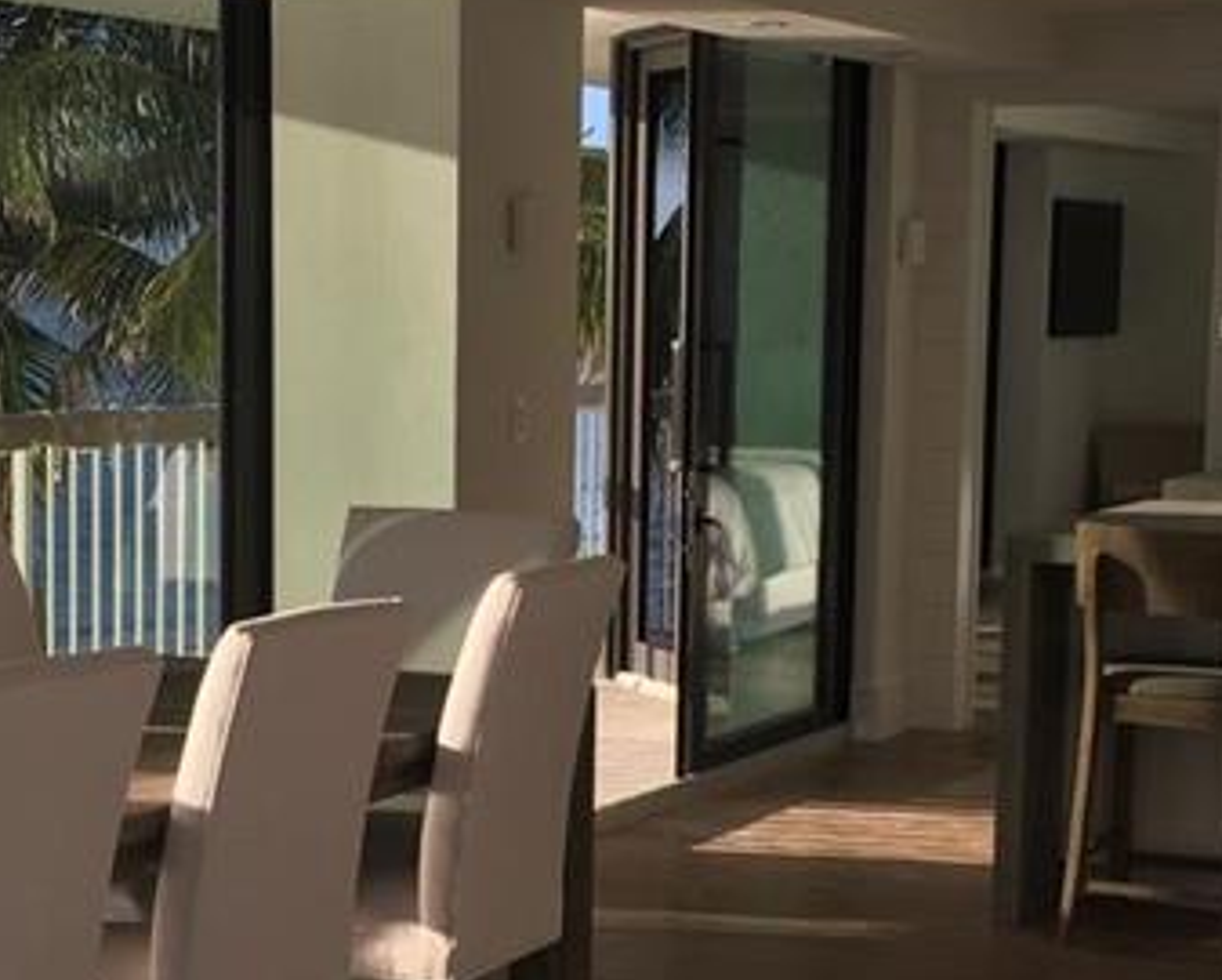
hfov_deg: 22.1
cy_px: 704
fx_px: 3112
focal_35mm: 86
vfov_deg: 17.8
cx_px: 373
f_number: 2.2
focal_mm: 4.15
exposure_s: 1/582
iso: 25
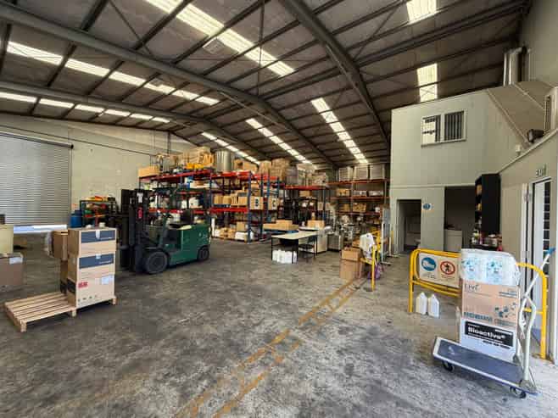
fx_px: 226
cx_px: 279
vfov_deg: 85.6
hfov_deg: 102.1
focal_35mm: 14
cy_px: 209
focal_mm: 2.22
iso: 125
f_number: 2.2
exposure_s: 1/121
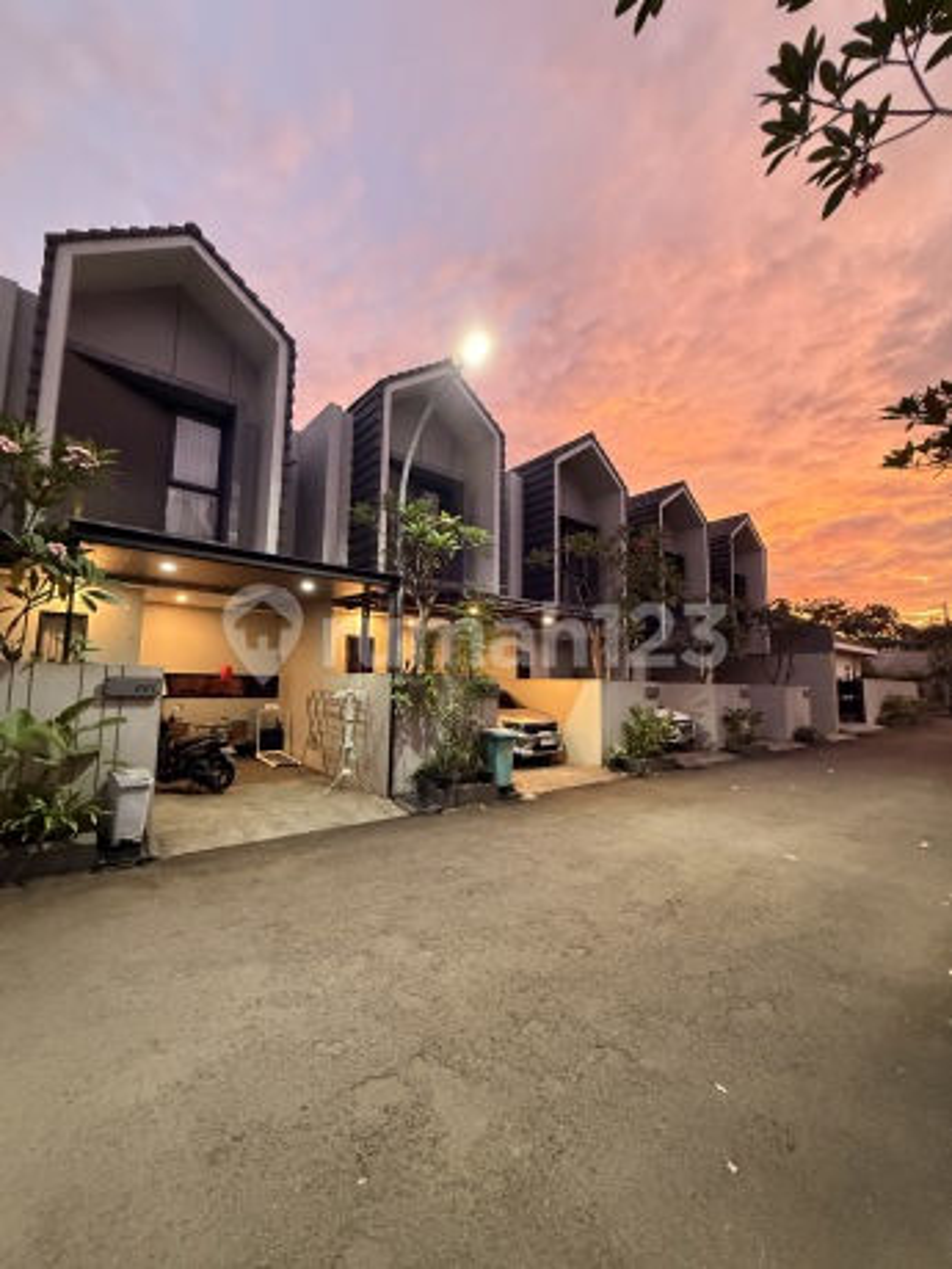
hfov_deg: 85.7
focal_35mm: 14
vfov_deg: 102.1
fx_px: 513
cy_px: 634
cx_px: 476
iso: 800
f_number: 2.2
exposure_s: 1/50
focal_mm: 2.22
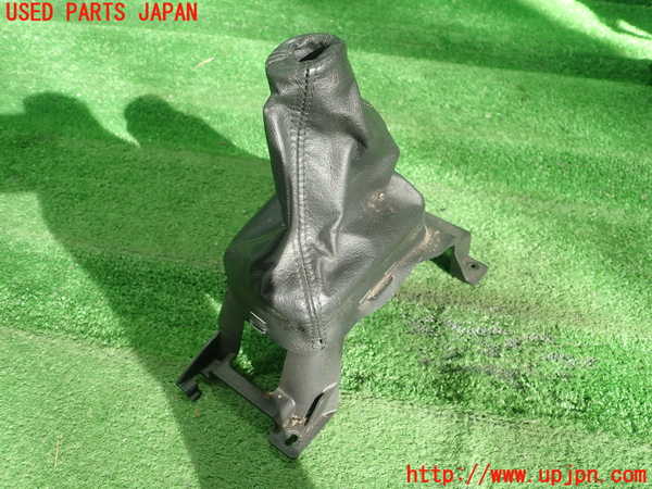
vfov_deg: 46.8
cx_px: 326
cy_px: 244
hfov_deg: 60.0
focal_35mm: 30
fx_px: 565
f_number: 2.3
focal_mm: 5.5
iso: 160
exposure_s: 1/125
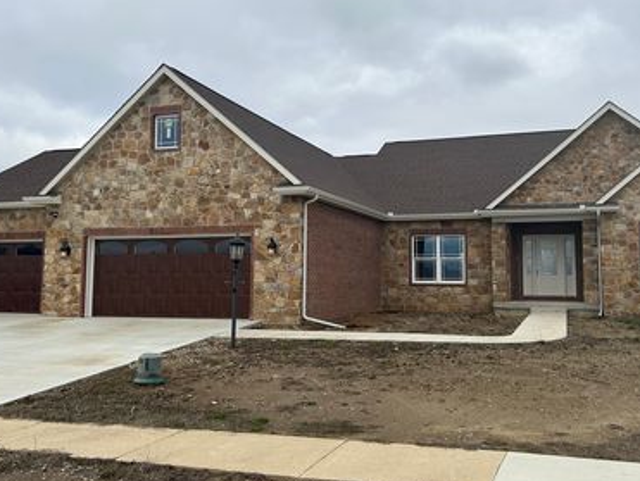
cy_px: 222
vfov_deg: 40.7
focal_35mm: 35
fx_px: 648
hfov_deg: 52.5
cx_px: 352
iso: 50
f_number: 1.5
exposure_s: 1/4630
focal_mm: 5.7
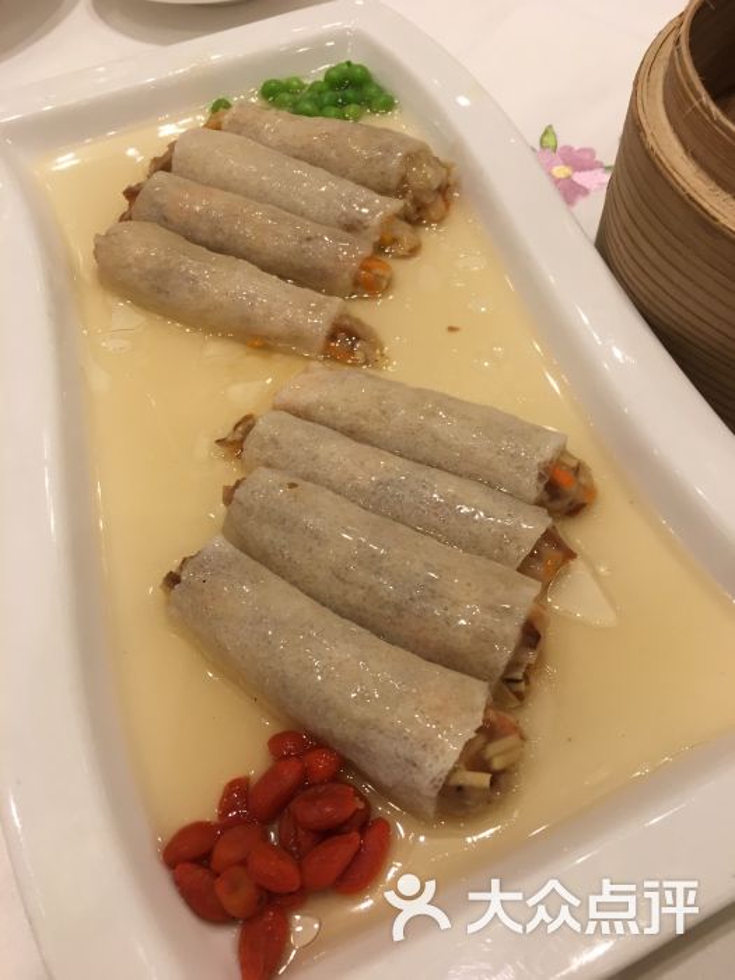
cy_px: 490
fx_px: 821
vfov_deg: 61.7
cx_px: 368
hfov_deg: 48.2
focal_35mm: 29
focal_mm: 4.15
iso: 25
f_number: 2.2
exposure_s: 1/33
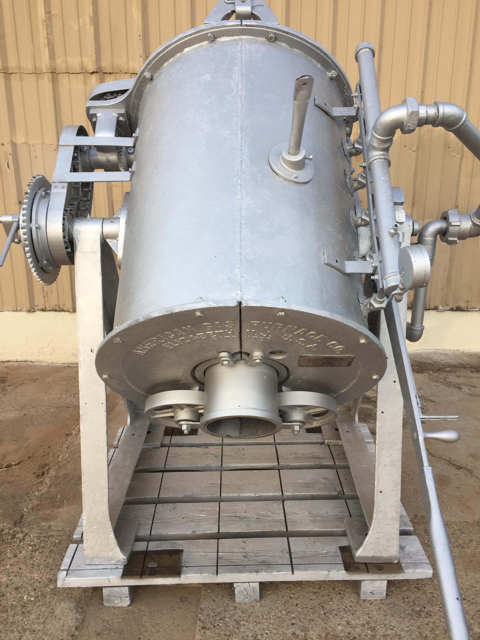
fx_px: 536
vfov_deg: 61.7
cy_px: 320
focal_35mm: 29
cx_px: 240
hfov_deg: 48.2
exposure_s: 1/120
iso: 32
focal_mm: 4.15
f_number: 2.2
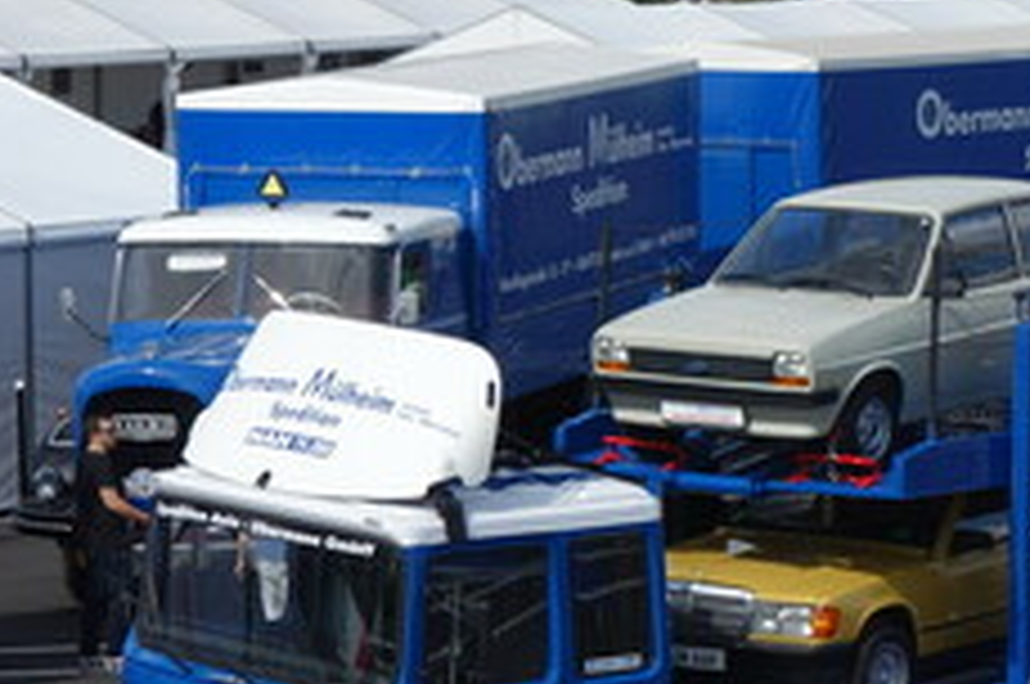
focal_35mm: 189
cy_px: 180
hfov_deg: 10.8
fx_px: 5400
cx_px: 1008
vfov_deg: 7.2
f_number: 5.6
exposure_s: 1/800
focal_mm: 26.57
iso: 125
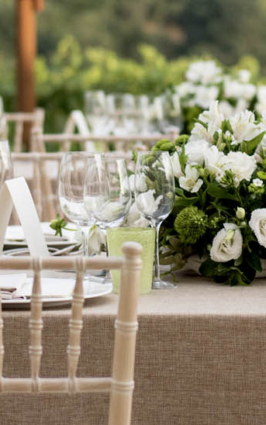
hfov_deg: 7.1
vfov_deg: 11.2
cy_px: 133
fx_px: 2155
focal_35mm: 186
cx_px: 167
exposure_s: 1/4000
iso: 800
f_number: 2.8
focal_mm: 50
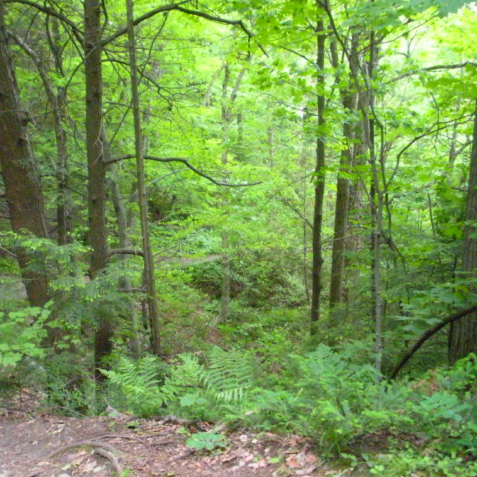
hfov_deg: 38.8
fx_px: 670
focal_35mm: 43
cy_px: 238
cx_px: 169
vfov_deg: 39.2
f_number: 3.5
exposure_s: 1/123
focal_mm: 6.3
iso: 894
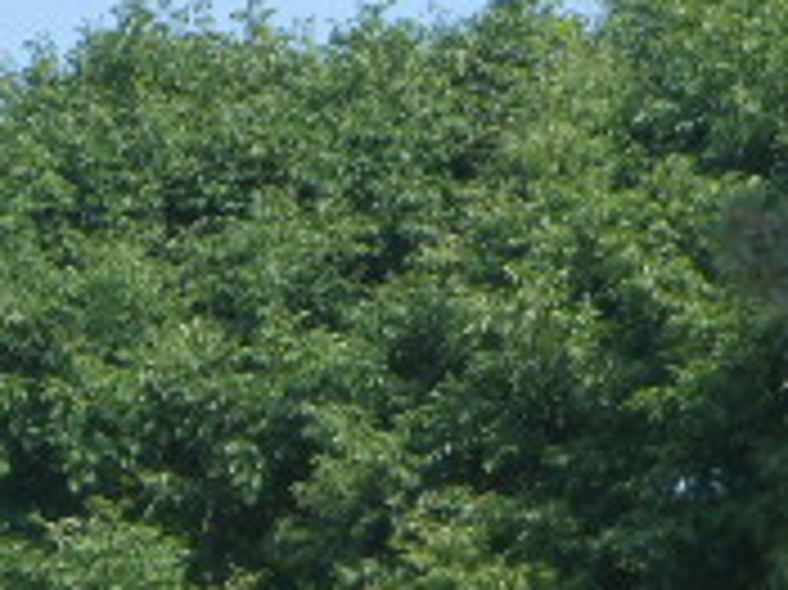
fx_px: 5824
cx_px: -144
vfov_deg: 5.8
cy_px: 770
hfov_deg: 7.7
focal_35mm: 256
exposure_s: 1/400
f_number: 5
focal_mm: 12.5
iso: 160
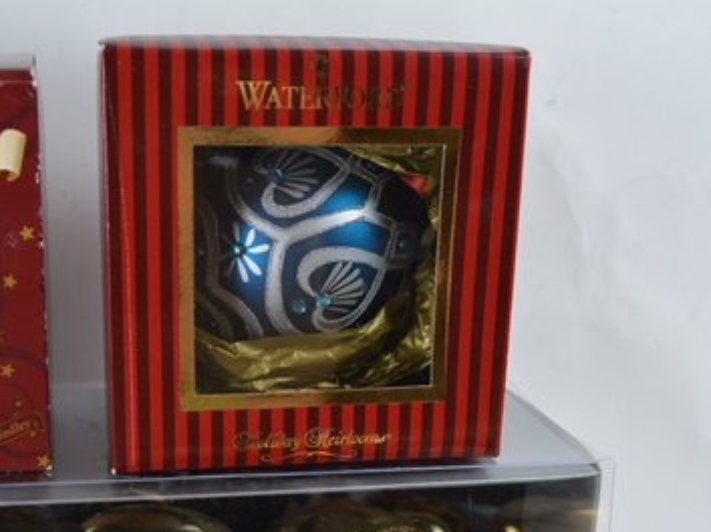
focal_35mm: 54
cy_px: 397
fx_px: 1108
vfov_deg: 26.6
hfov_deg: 35.2
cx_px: 234
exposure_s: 1/100
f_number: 5
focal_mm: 22
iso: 400
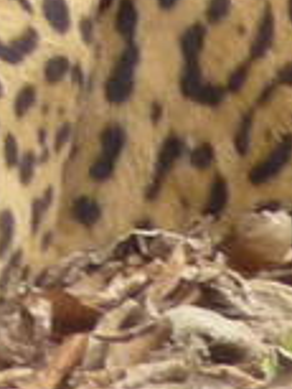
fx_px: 32886
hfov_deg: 0.5
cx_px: -196
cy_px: -244
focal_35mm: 2928
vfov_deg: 0.7
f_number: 4.9
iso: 160
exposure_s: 1/60
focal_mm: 47
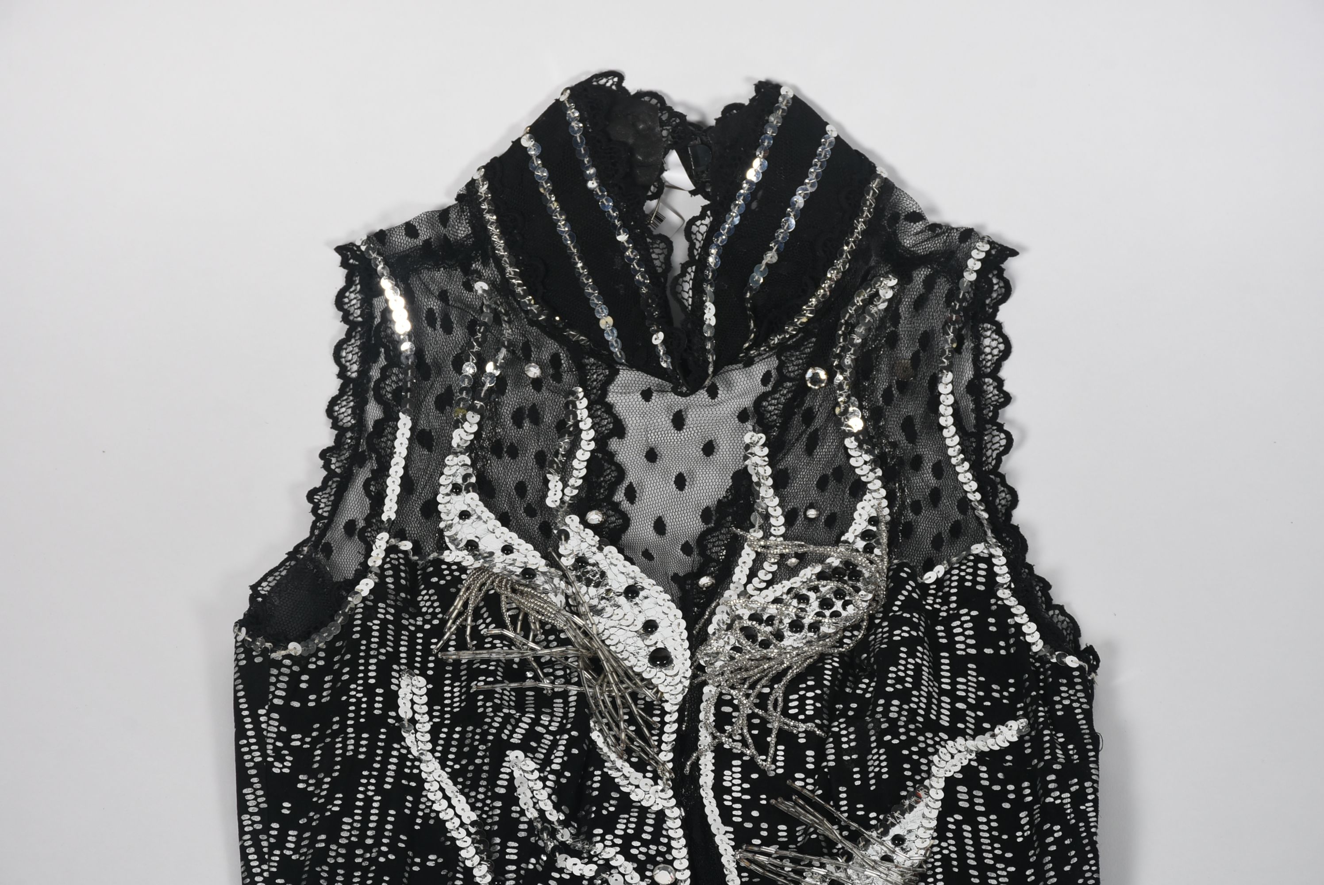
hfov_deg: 16.1
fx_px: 4693
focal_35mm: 128
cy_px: 442
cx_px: 662
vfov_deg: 10.8
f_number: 10
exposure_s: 1/125
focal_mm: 85
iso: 200
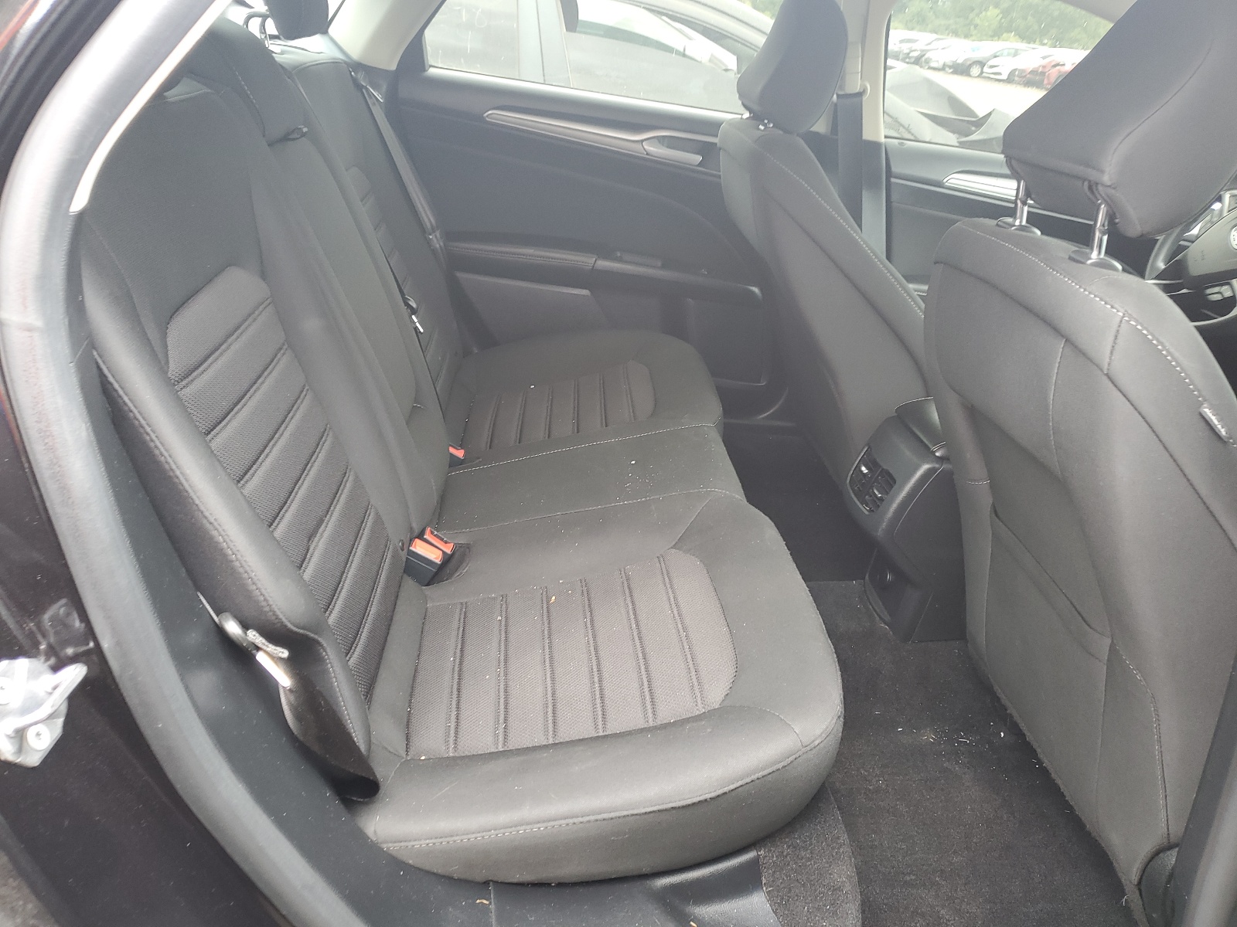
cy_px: 464
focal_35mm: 26
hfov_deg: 67.3
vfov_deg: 53.1
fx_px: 929
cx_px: 618
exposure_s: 1/60.2
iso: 56
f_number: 1.5
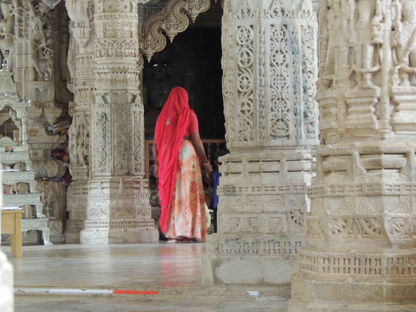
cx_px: 208
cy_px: 156
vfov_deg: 12.3
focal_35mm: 120
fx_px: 1442
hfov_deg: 16.4
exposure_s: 1/15
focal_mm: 21.4
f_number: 4.2
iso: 800
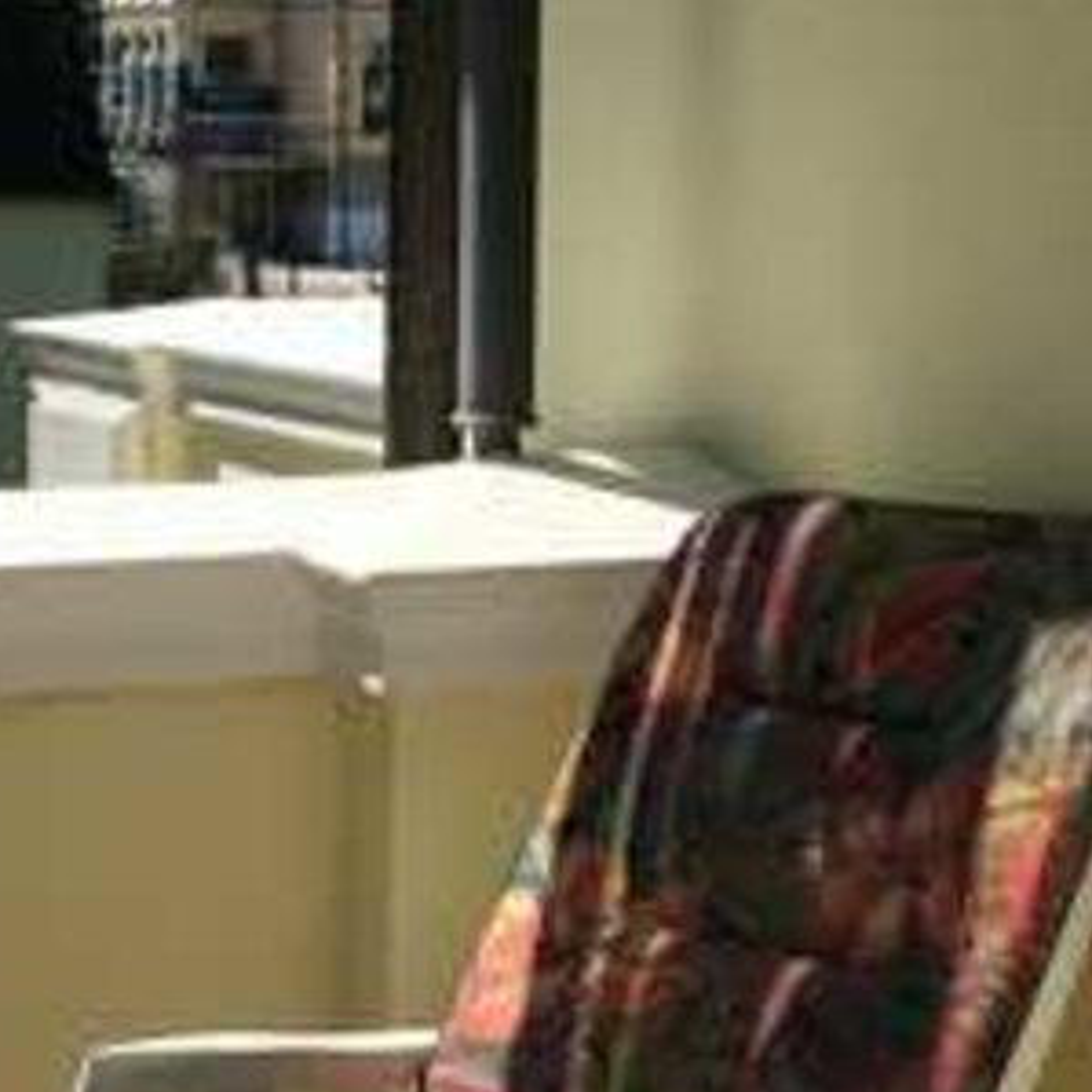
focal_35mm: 103
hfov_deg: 16.9
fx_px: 3676
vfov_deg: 16.9
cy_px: 676
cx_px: 657
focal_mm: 4.15
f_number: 2.2
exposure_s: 1/2747
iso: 25
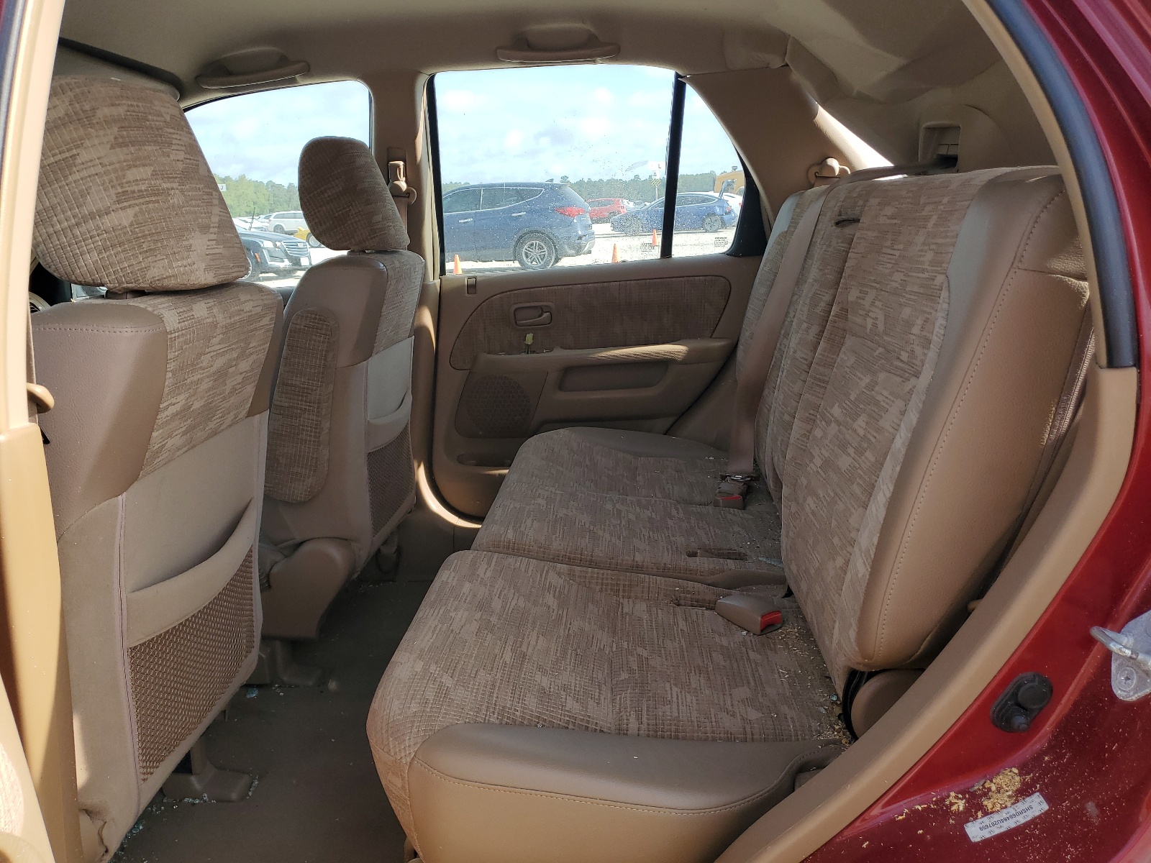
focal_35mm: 26
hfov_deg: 67.3
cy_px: 432
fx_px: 865
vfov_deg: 53.1
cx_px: 576
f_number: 1.5
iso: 50
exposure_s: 1/1000
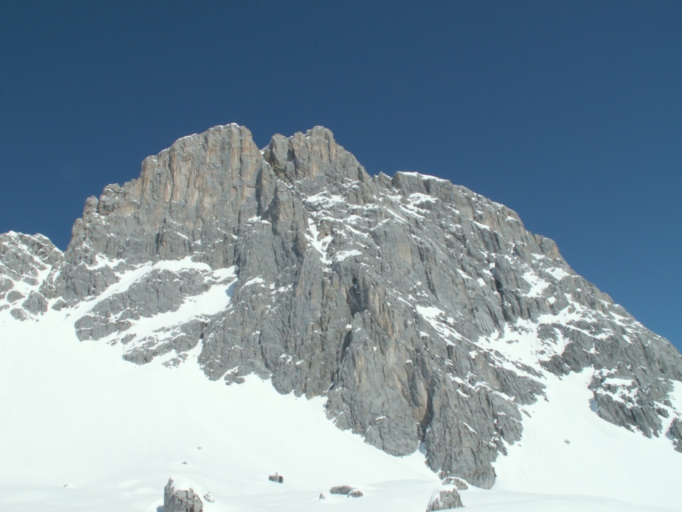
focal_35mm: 35
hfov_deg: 52.6
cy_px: 256
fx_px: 690
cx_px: 341
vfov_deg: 40.7
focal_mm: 5.86
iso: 50
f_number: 8
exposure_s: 1/400
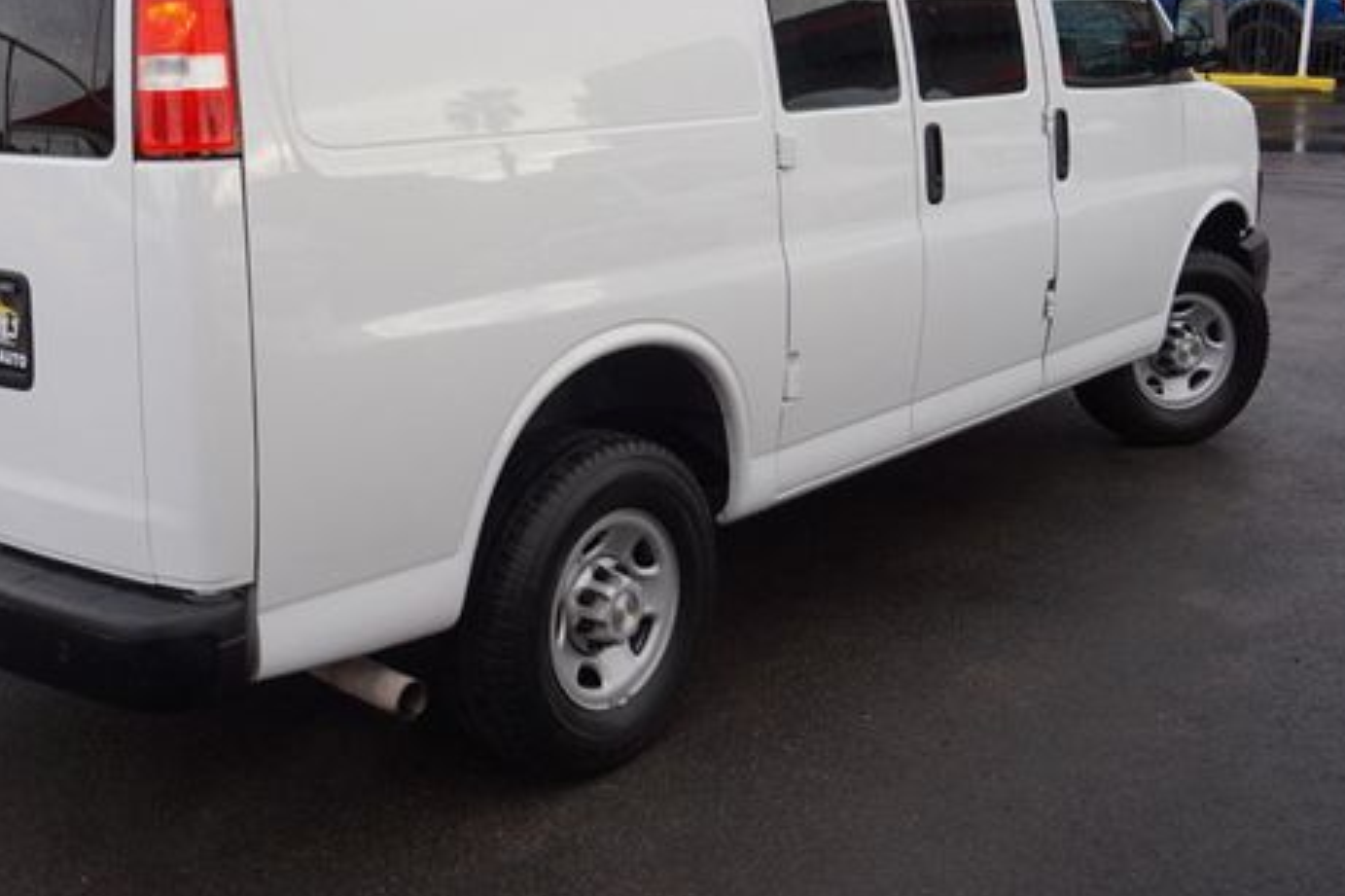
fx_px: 1632
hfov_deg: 44.4
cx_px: 502
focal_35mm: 44
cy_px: 280
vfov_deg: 30.4
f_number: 4.5
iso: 100
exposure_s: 1/60
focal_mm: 21
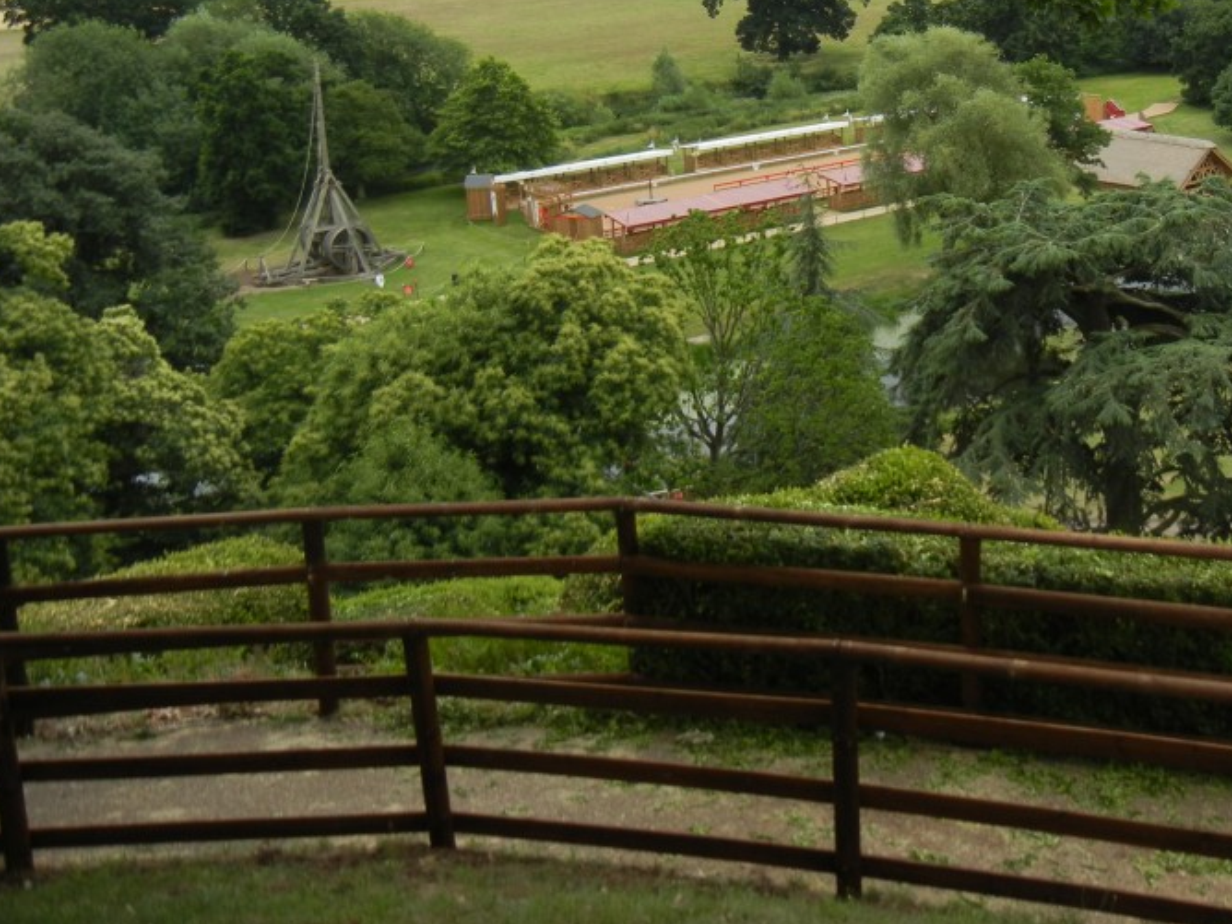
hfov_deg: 40.1
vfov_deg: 31.0
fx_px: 1637
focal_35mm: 46
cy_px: 227
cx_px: 918
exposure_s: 1/664
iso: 160
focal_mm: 5.4
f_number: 3.5
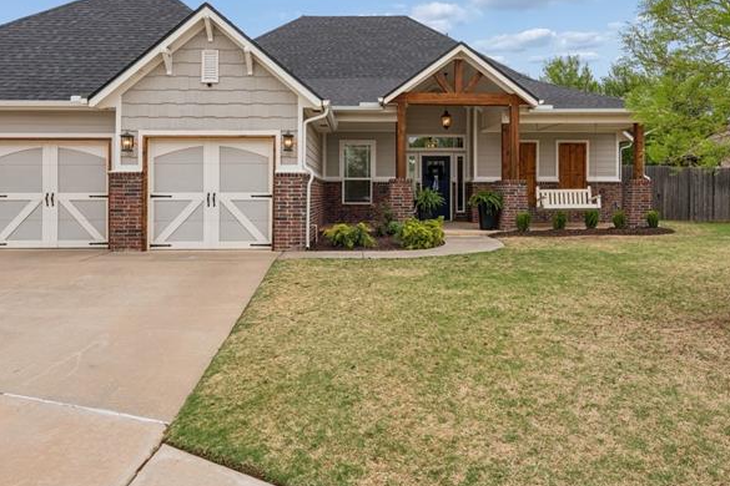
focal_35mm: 28
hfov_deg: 65.4
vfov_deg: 46.2
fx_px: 568
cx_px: 338
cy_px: 202
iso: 200
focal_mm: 16
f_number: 7.1
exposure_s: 1/250
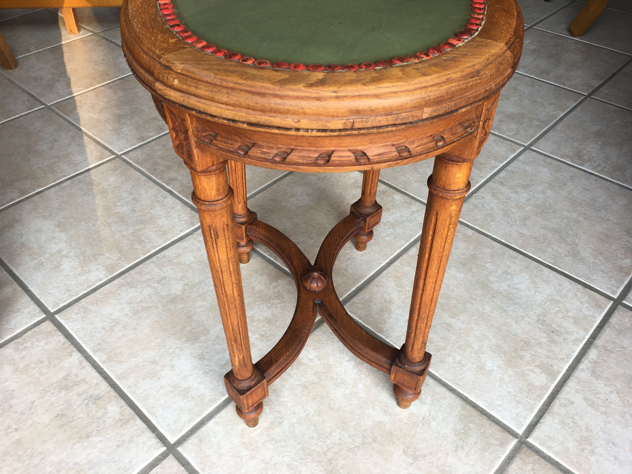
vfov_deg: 48.2
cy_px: 237
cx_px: 316
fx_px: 529
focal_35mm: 29
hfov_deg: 61.7
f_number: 2.2
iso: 25
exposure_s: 1/50
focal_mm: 4.15
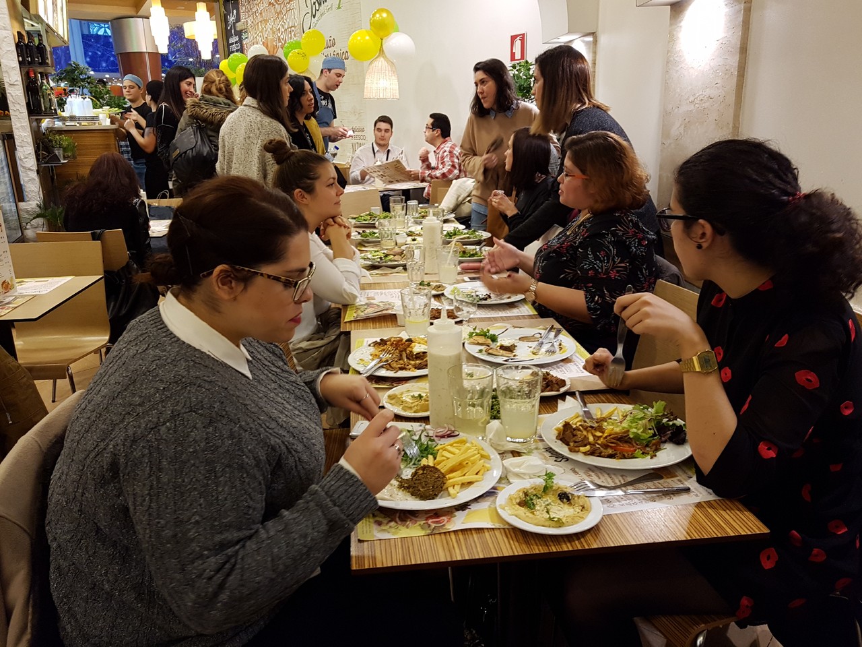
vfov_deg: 53.1
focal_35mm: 26
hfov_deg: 67.3
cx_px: 431
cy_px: 324
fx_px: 647
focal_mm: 4.2
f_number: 1.7
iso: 160
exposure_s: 1/25
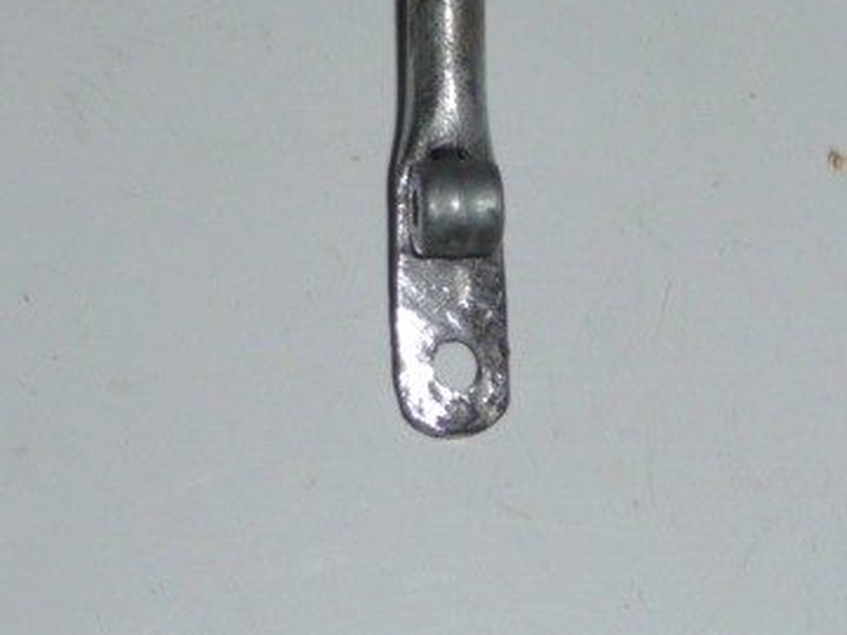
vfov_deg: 10.3
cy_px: 143
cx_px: 471
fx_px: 3523
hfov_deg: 13.7
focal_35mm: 144
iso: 100
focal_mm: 8
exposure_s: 1/30
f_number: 4.2
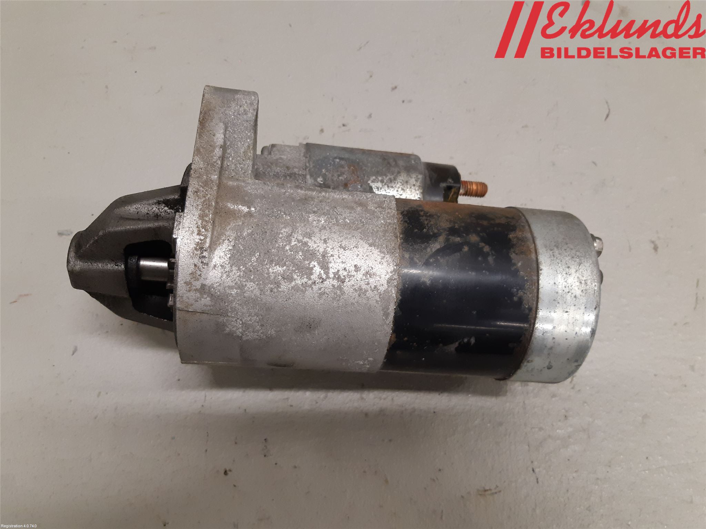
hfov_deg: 67.3
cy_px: 264
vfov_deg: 53.1
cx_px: 353
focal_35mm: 26
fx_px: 530
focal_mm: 3.93
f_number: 1.7
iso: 200
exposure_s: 1/50
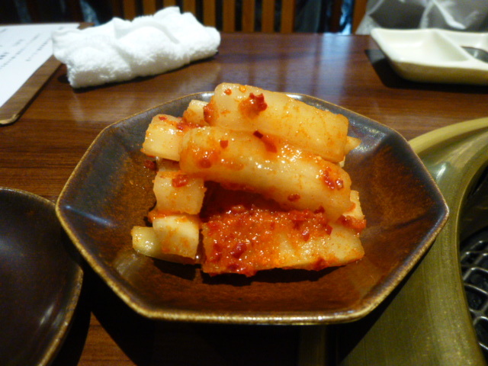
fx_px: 352
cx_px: 244
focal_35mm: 25
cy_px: 183
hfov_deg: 69.4
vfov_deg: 54.9
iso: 800
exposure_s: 1/50
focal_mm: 4.5
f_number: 3.1
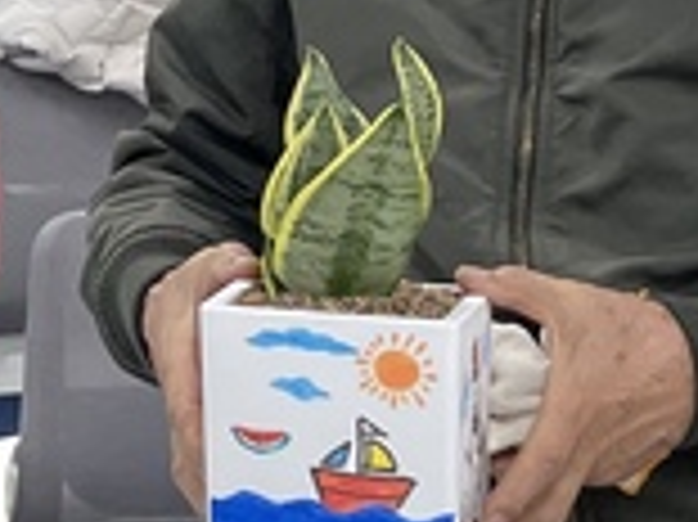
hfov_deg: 10.7
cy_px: -122
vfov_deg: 8.7
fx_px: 3385
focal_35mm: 168
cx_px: -716
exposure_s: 1/120
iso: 64
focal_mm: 4.2
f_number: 1.6
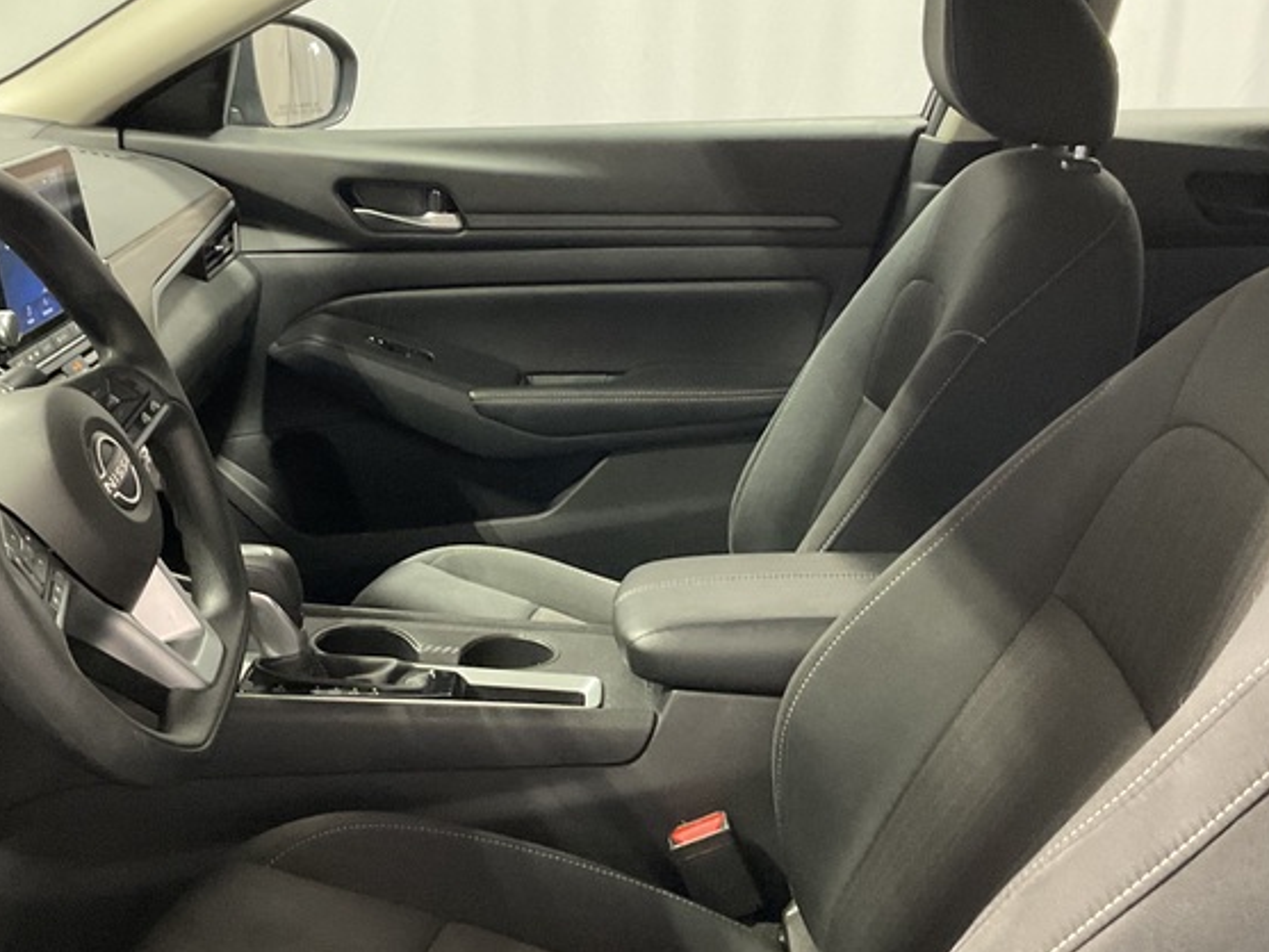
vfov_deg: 29.1
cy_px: 503
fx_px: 1833
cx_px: 606
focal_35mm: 50
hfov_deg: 38.2
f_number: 1.8
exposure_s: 1/33
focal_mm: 3
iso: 320
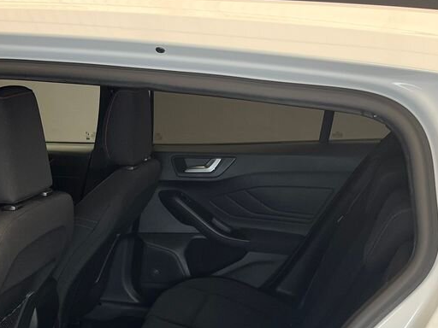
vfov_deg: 26.7
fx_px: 658
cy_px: 316
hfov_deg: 36.0
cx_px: 114
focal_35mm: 52
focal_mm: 5.1
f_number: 1.6
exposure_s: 1/112
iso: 125
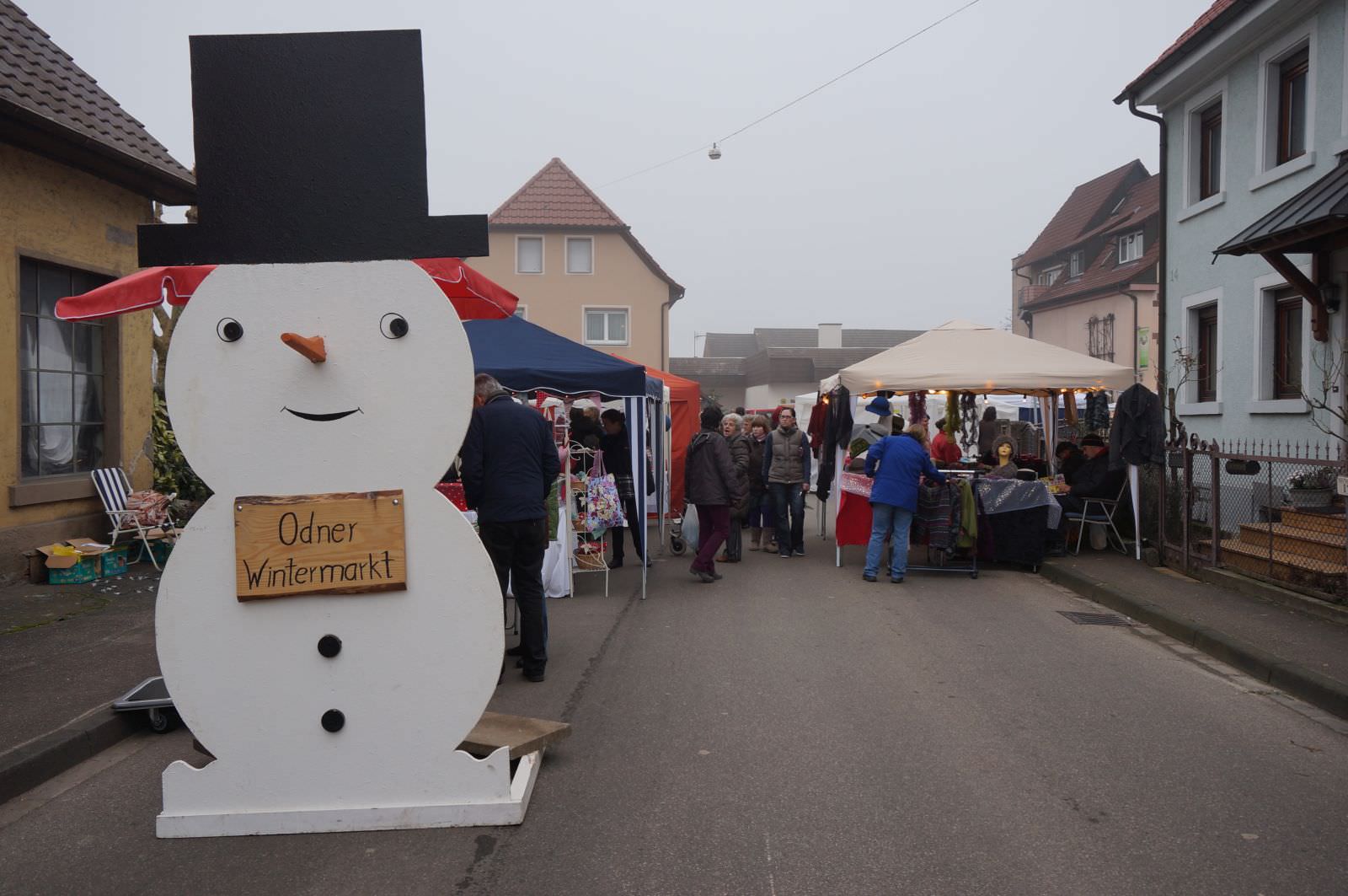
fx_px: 1122
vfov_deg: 43.5
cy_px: 448
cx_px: 674
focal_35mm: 30
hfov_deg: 62.0
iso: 200
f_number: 5.6
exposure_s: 1/200
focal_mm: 20
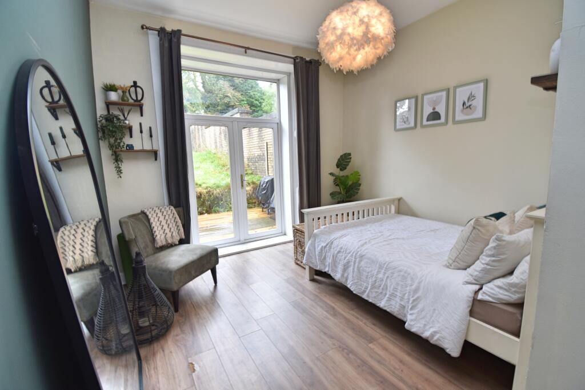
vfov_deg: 77.3
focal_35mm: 15
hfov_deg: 100.4
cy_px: 195
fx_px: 244
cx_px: 292
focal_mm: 10
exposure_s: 1/5
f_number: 4.5
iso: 100
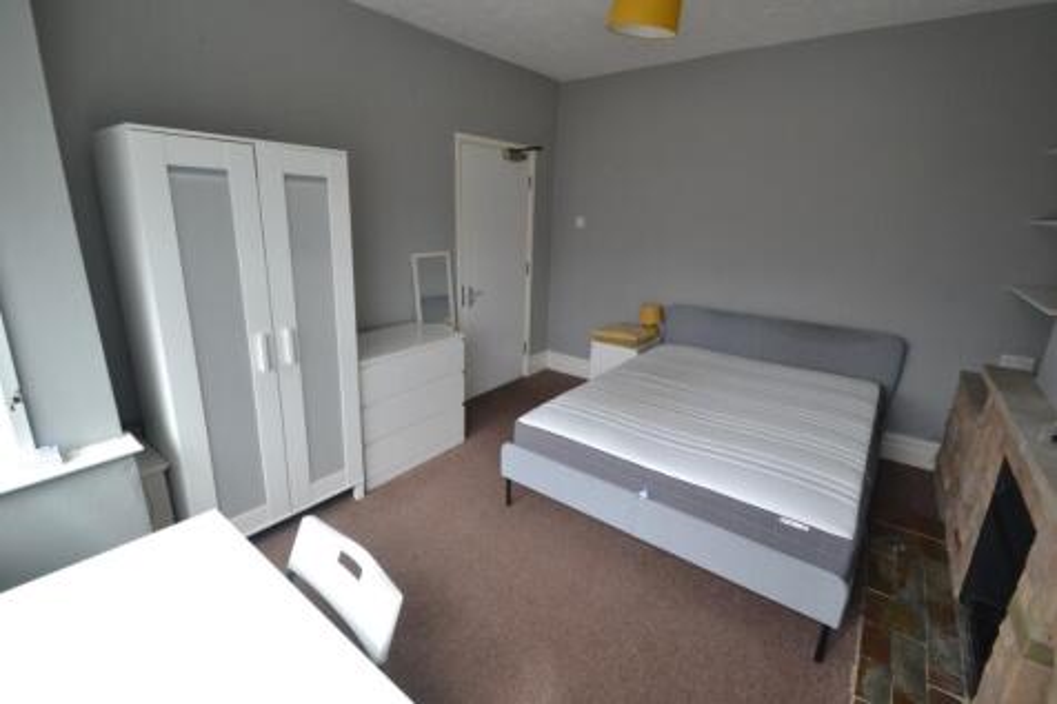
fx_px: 440
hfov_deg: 100.4
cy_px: 352
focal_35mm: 15
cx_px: 528
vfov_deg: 77.3
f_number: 5.6
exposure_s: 1/125
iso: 400
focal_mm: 10
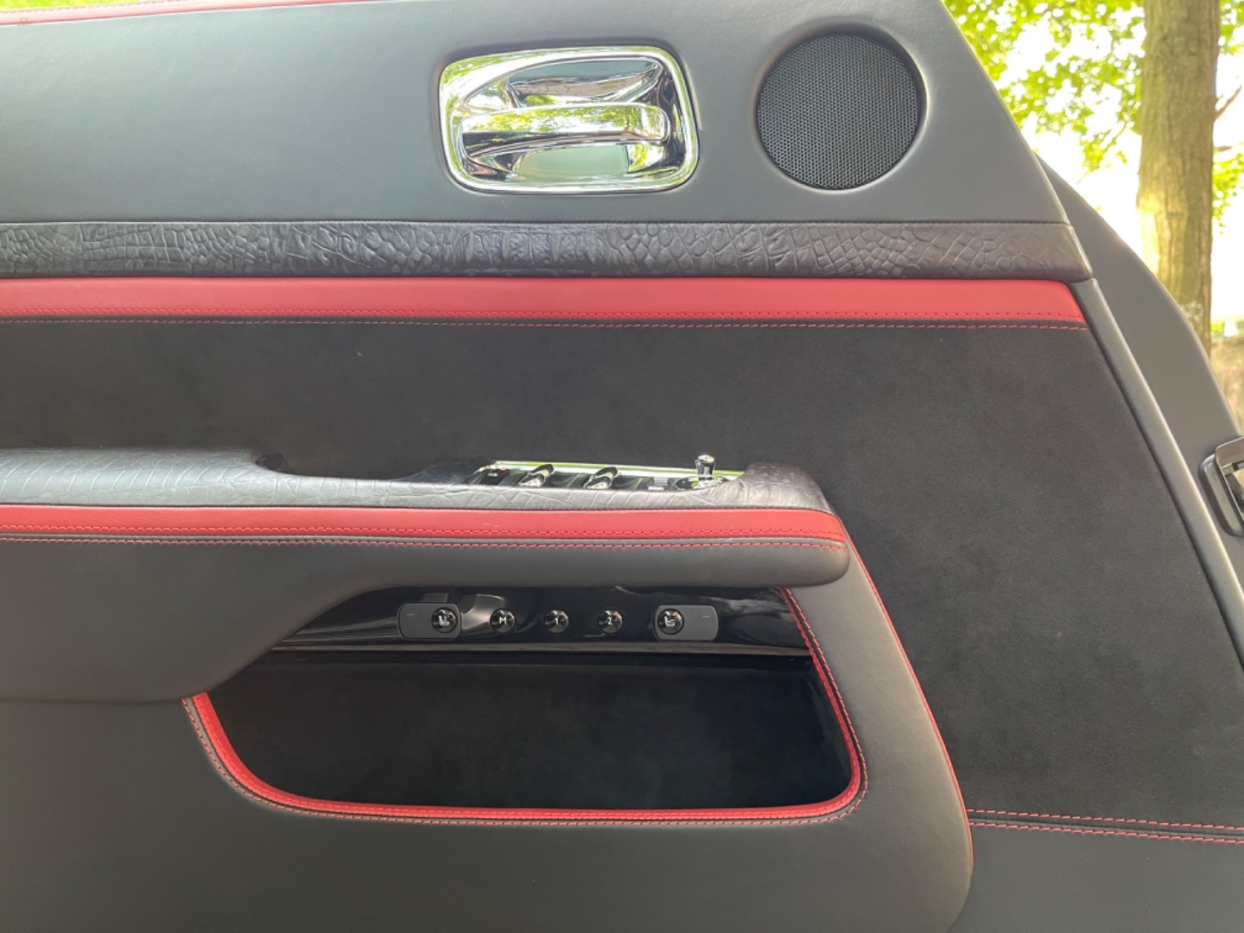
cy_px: 466
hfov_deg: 69.4
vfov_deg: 54.9
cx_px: 622
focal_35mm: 25
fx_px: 898
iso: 200
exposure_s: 1/60
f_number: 1.6
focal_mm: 5.1
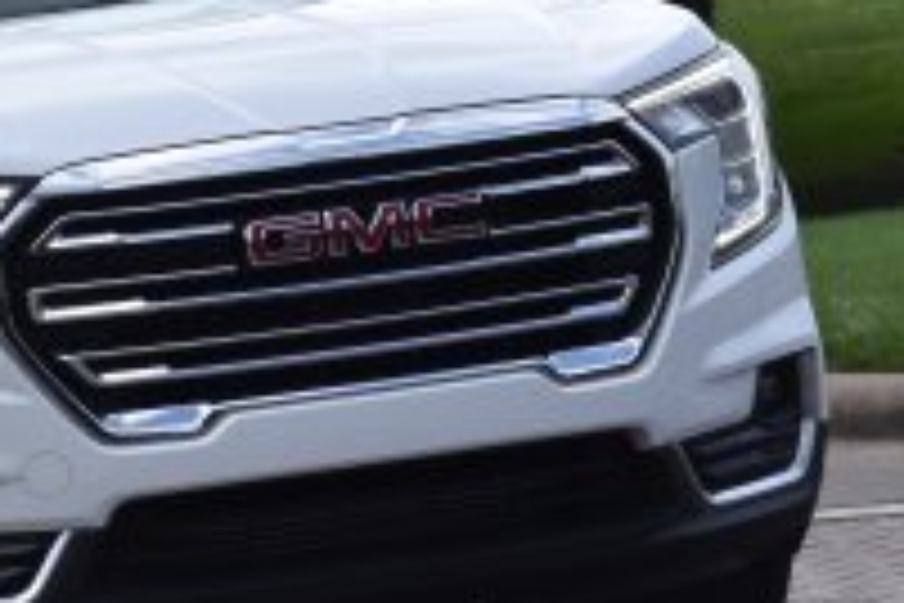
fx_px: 11701
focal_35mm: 466
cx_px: -283
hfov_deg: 4.4
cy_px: 248
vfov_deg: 3.0
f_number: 6.3
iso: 400
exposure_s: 1/1600
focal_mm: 102
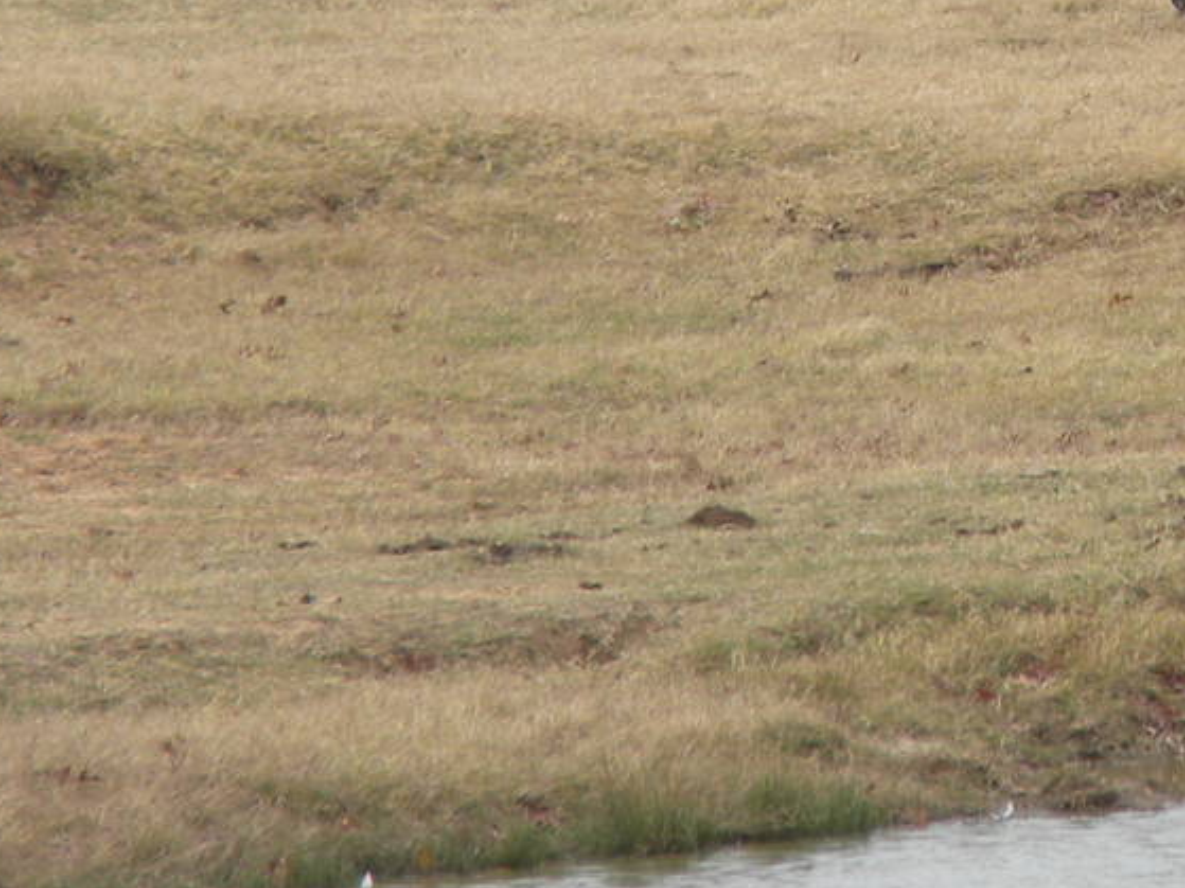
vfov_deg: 2.0
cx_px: 1223
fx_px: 25464
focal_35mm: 744
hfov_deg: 2.7
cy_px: -91
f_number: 5.3
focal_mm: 46.2
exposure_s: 1/116
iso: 64
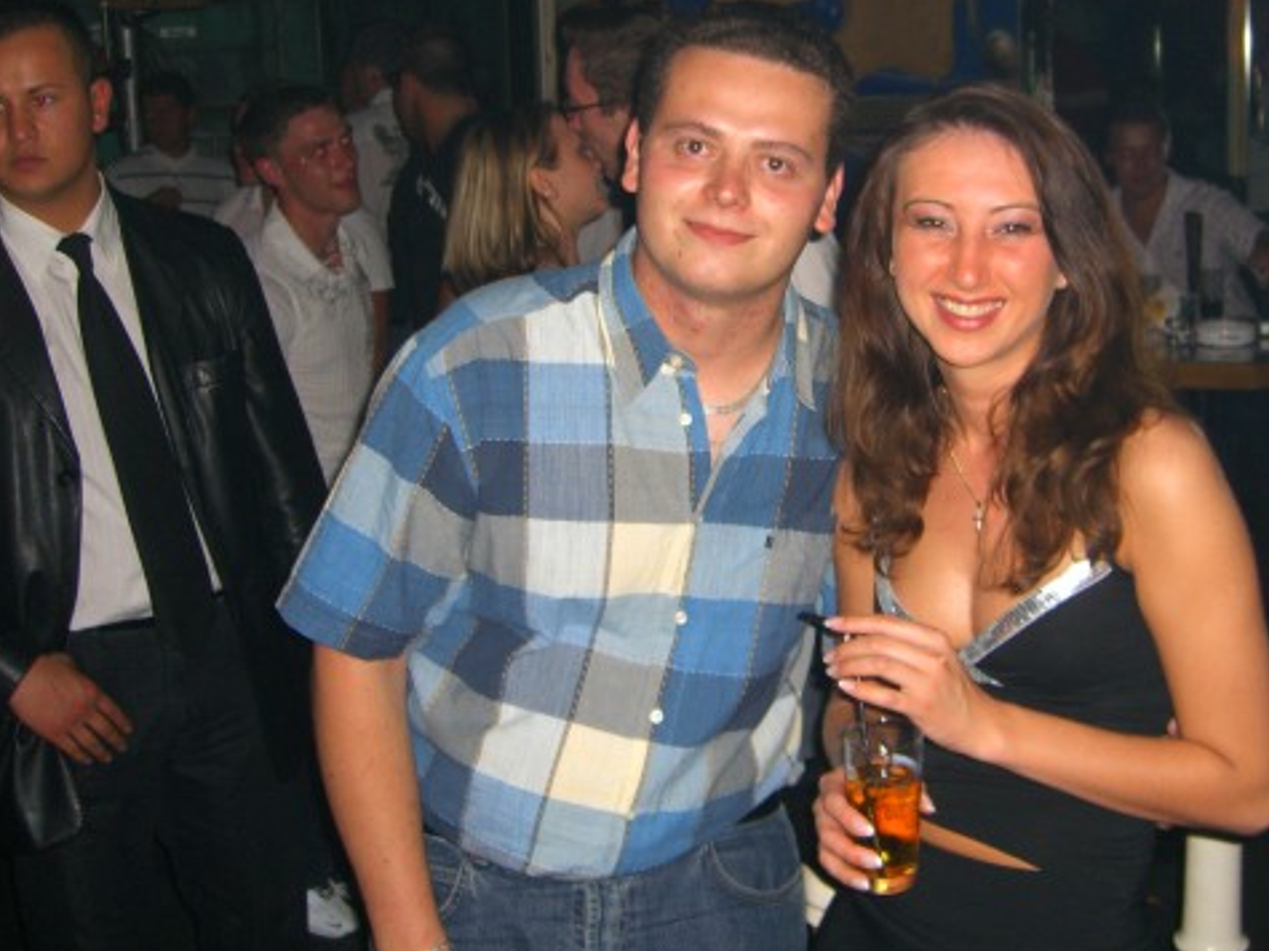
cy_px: 353
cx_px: 748
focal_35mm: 48
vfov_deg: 30.1
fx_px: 1759
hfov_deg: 39.5
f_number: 2.8
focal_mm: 7.9
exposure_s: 1/60
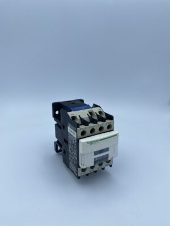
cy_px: 113
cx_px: 85
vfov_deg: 67.3
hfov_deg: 53.1
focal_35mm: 26
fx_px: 170
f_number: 1.8
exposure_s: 1/1464
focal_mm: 4.25
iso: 32
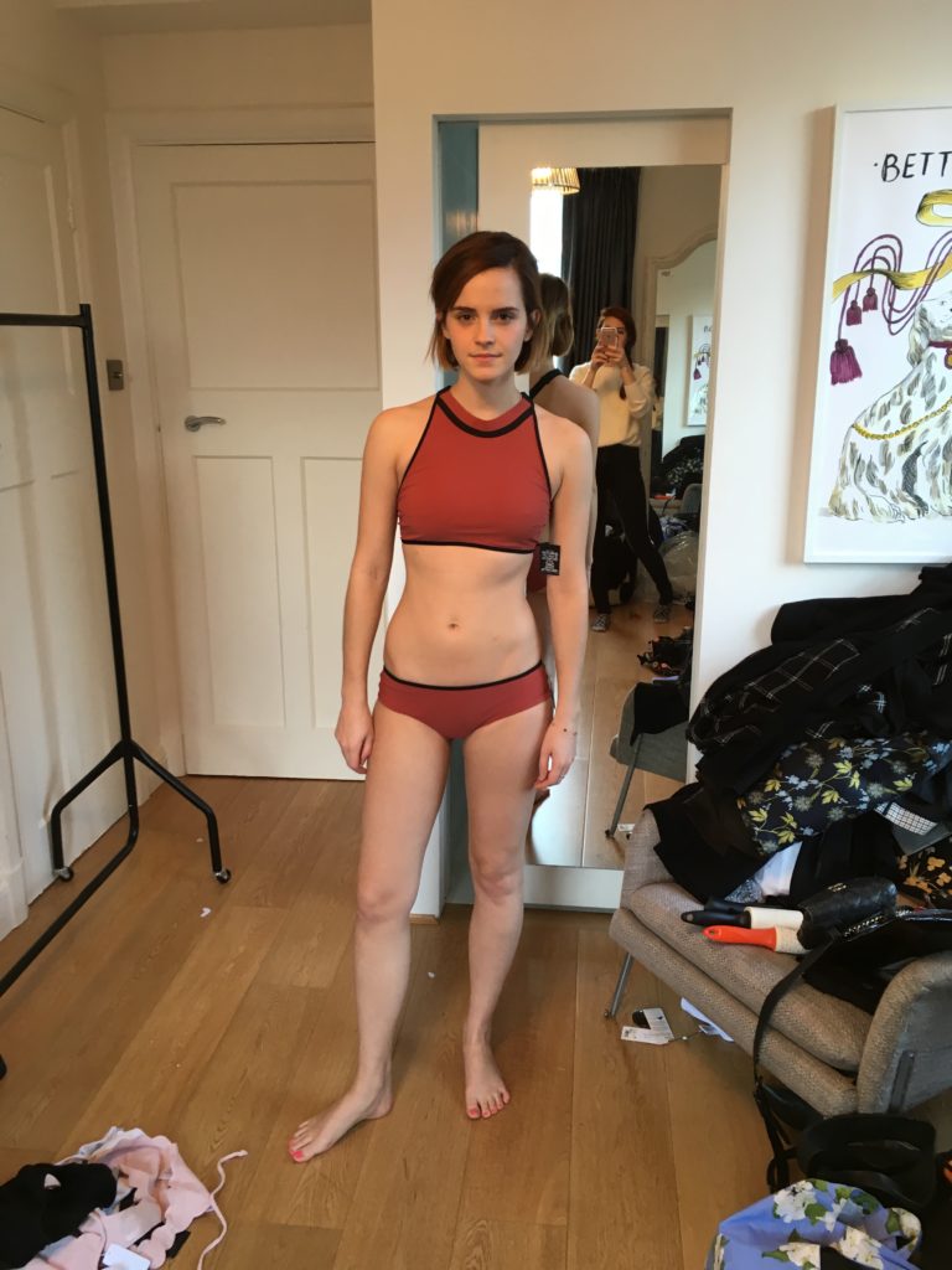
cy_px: 635
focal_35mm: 29
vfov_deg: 61.7
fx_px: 1063
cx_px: 476
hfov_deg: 48.2
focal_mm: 4.15
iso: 64
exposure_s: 1/33
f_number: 2.2
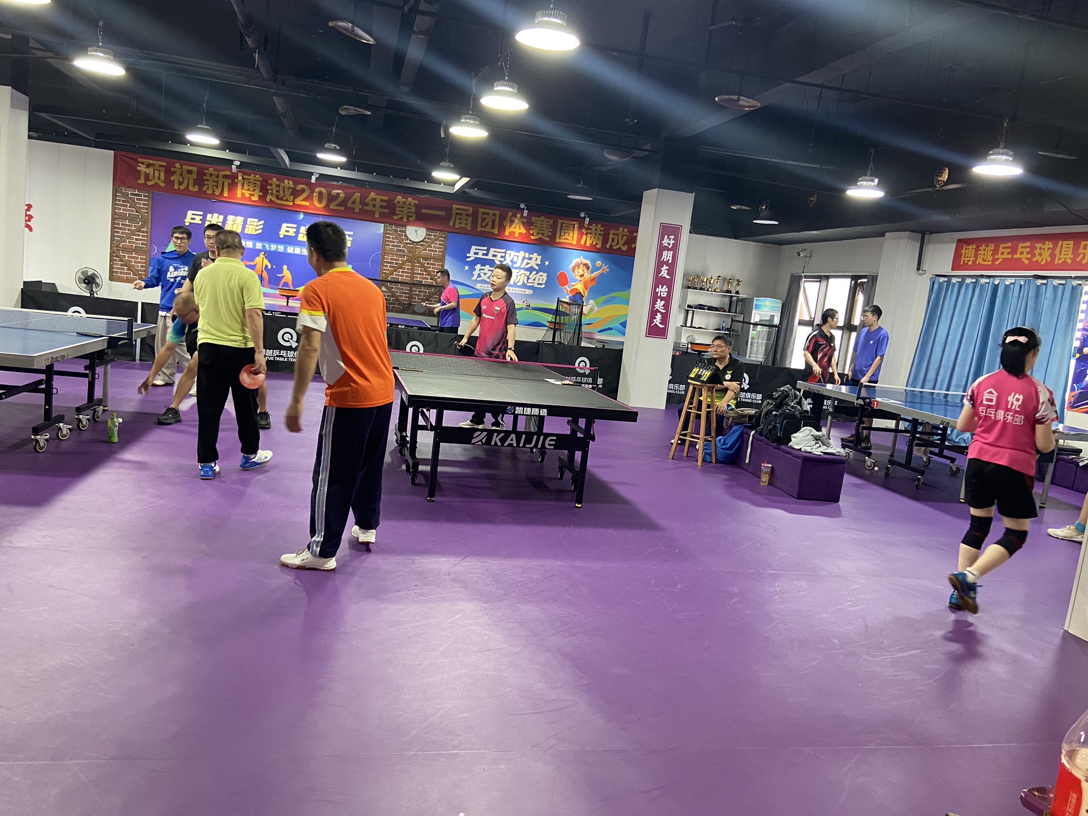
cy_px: 408
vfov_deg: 53.1
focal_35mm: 26
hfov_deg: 67.3
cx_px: 544
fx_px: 817
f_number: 1.8
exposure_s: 1/50
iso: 200
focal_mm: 4.25
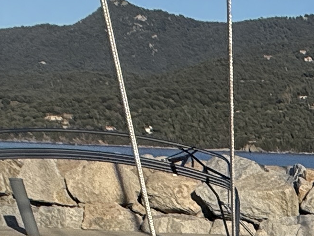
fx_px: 780
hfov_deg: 17.7
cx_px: 587
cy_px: 711
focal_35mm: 86
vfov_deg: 11.0
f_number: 2.2
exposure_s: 1/4425
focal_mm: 2.22
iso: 50
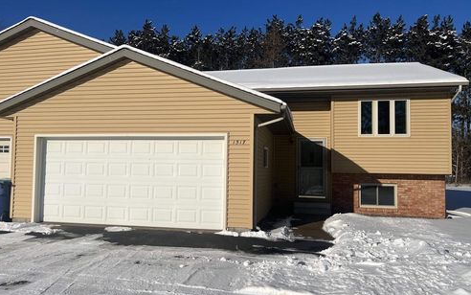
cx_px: 236
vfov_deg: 44.6
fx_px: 360
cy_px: 148
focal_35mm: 28
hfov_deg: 66.4
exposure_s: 1/12658
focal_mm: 5.7
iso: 50
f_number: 1.5
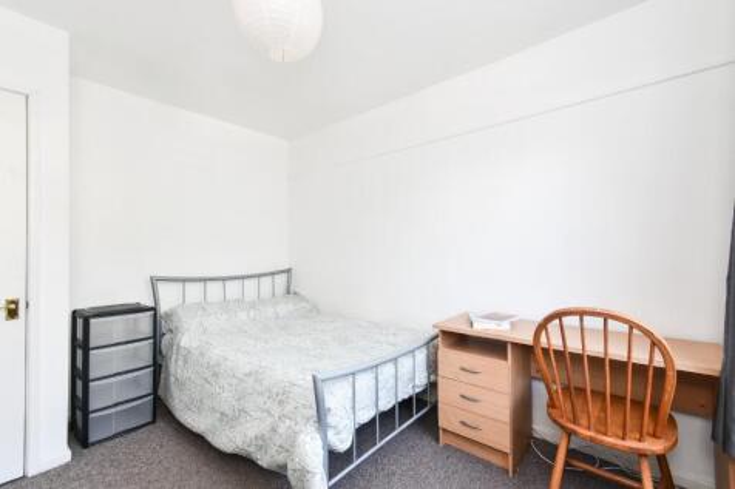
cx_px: 368
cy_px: 244
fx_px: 306
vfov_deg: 77.3
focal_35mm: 15
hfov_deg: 100.4
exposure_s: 1/4
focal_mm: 10
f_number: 9
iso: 200
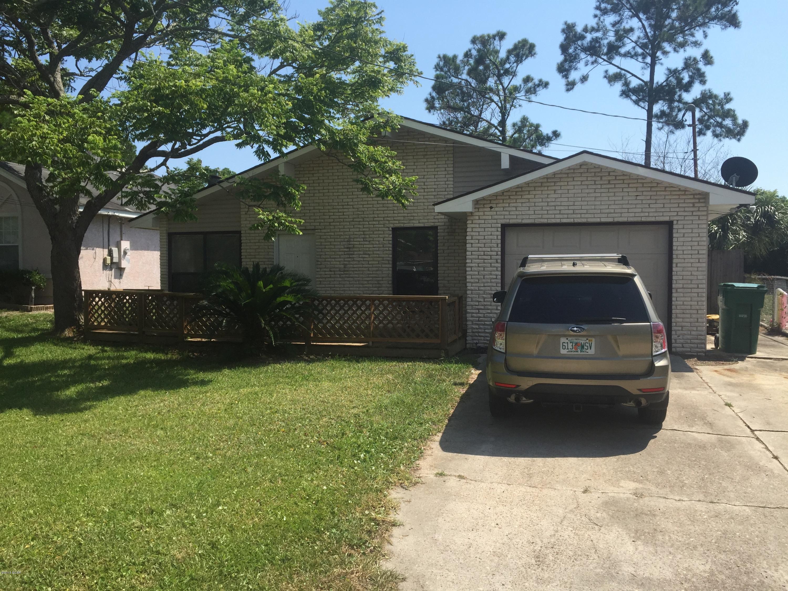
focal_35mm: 29
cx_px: 394
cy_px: 296
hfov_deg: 61.7
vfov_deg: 48.2
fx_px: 660
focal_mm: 4.15
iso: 32
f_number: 2.2
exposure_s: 1/1721
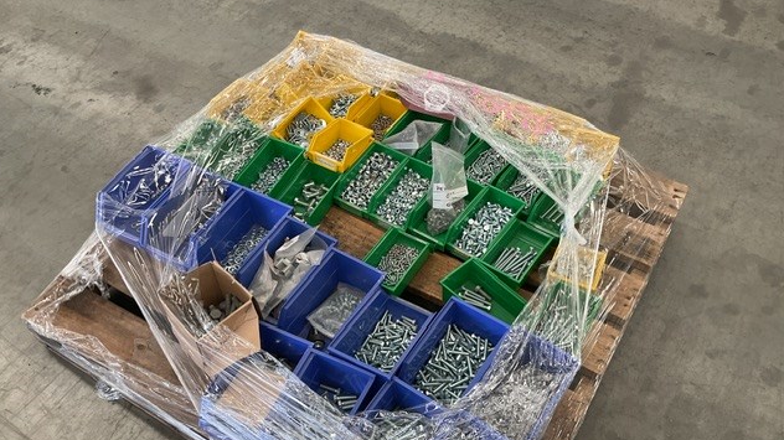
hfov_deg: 61.0
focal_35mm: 32
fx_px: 665
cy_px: 278
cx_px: 388
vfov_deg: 36.4
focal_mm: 3
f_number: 1.8
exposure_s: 1/60
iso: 40
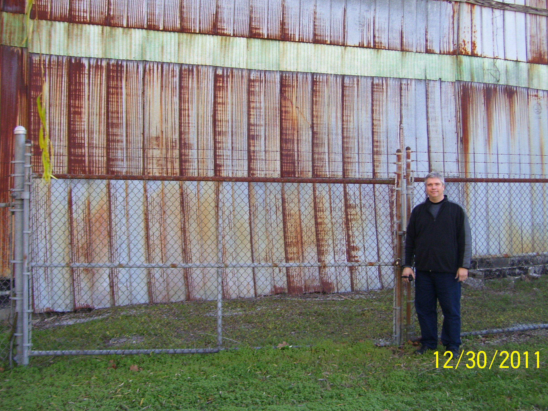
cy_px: 196
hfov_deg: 47.9
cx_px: 284
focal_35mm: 39
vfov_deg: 36.8
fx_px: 617
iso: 80
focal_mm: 6
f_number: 2.7
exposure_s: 1/125
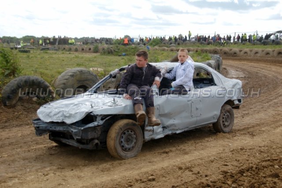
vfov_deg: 26.5
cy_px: 94
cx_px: 141
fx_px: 399
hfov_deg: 38.9
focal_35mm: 51
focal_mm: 34
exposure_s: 1/640
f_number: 4.5
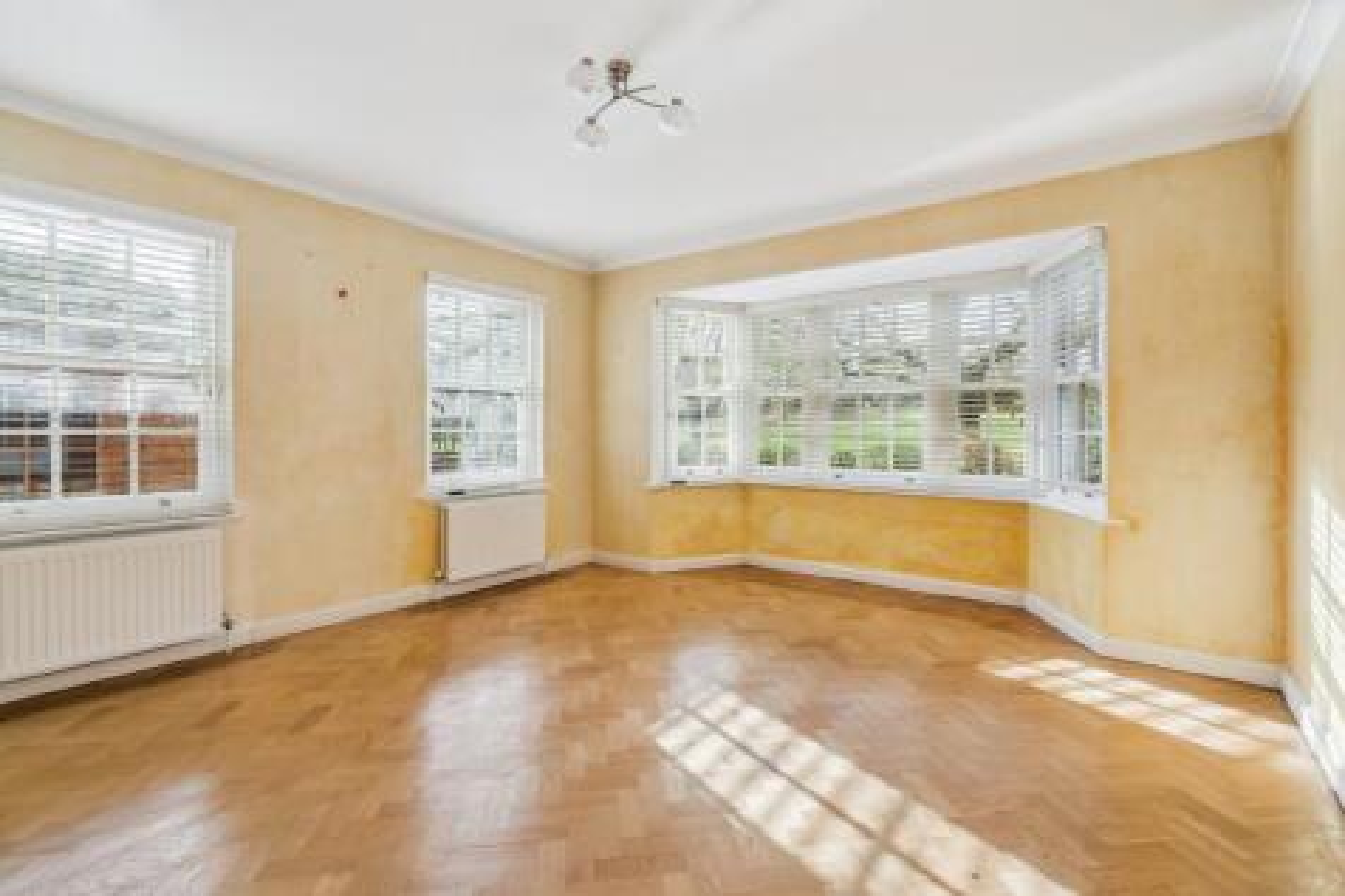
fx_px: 598
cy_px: 448
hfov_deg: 96.8
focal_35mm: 16
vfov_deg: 73.7
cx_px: 672
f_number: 8
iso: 320
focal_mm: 16
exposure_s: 1/60
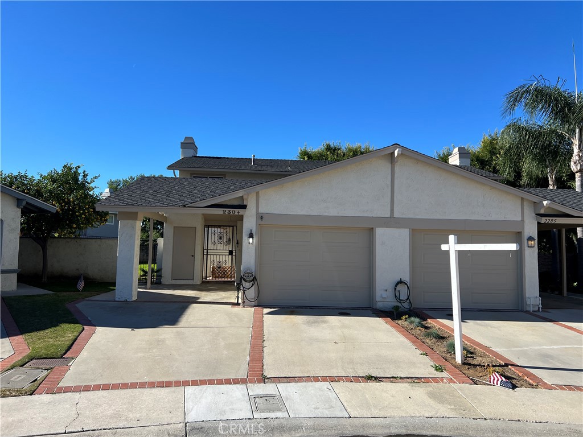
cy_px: 218
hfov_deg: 67.3
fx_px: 438
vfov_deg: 53.1
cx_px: 292
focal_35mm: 26
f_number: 1.5
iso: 50
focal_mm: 5.7
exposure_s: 1/3704
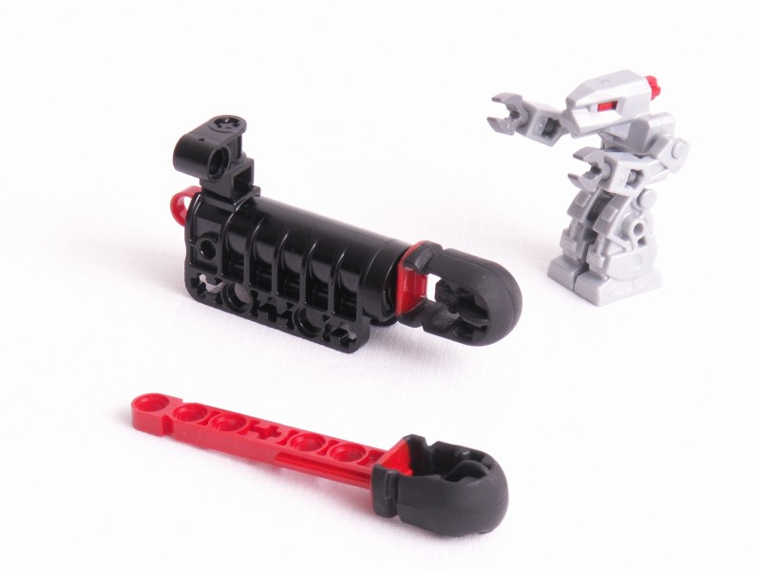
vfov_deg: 10.4
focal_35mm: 142
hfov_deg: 13.9
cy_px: 285
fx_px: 3118
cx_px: 380
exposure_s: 1
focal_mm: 23.15
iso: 50
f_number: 8
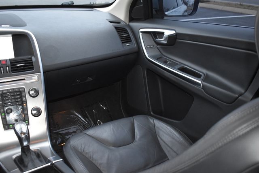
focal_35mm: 38
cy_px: 86
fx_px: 270
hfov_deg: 51.3
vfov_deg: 35.5
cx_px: 130
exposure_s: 1/60
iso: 2200
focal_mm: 25
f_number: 4
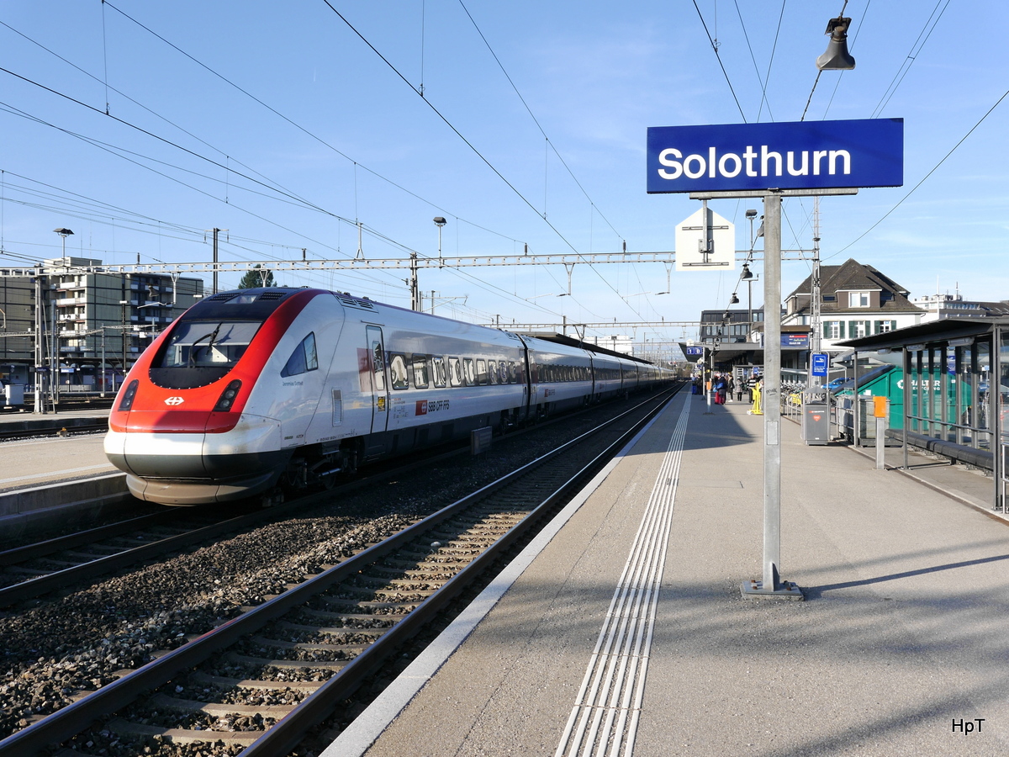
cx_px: 504
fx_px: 1108
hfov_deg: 49.0
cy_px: 378
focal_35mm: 38
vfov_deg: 37.7
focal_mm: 19
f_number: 7.1
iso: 160
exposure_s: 1/250
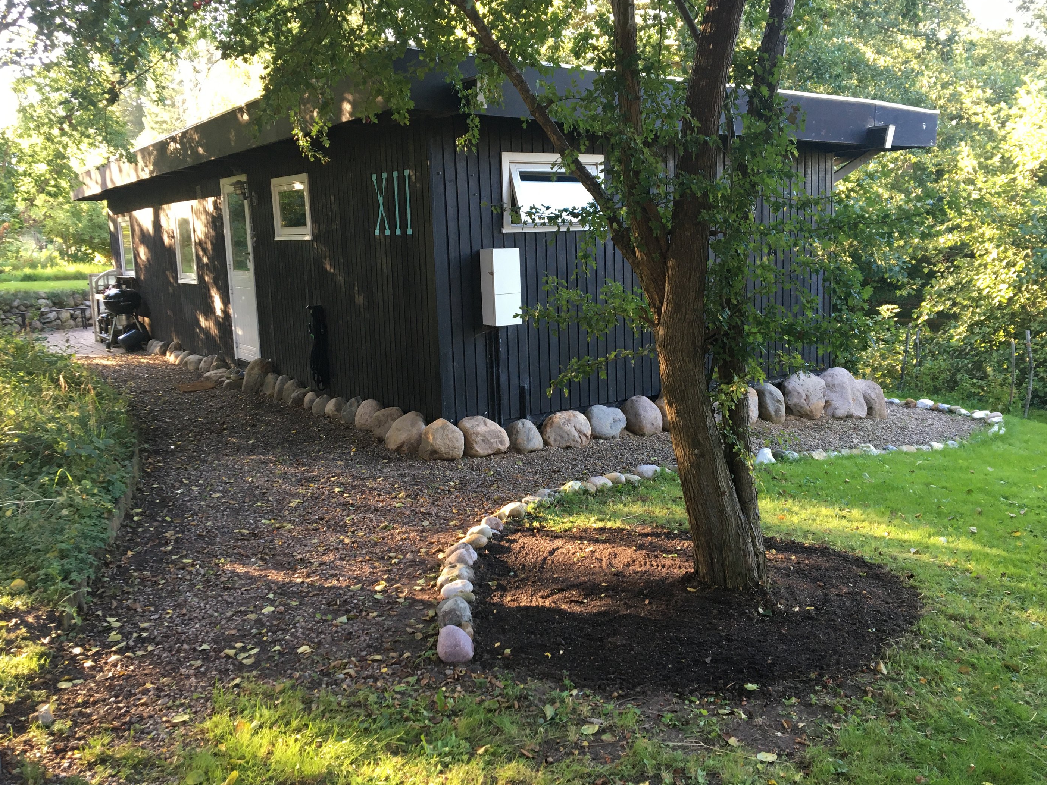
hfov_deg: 58.3
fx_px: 938
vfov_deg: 45.4
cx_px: 556
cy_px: 373
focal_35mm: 31
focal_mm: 4.15
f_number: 2.2
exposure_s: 1/33
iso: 40
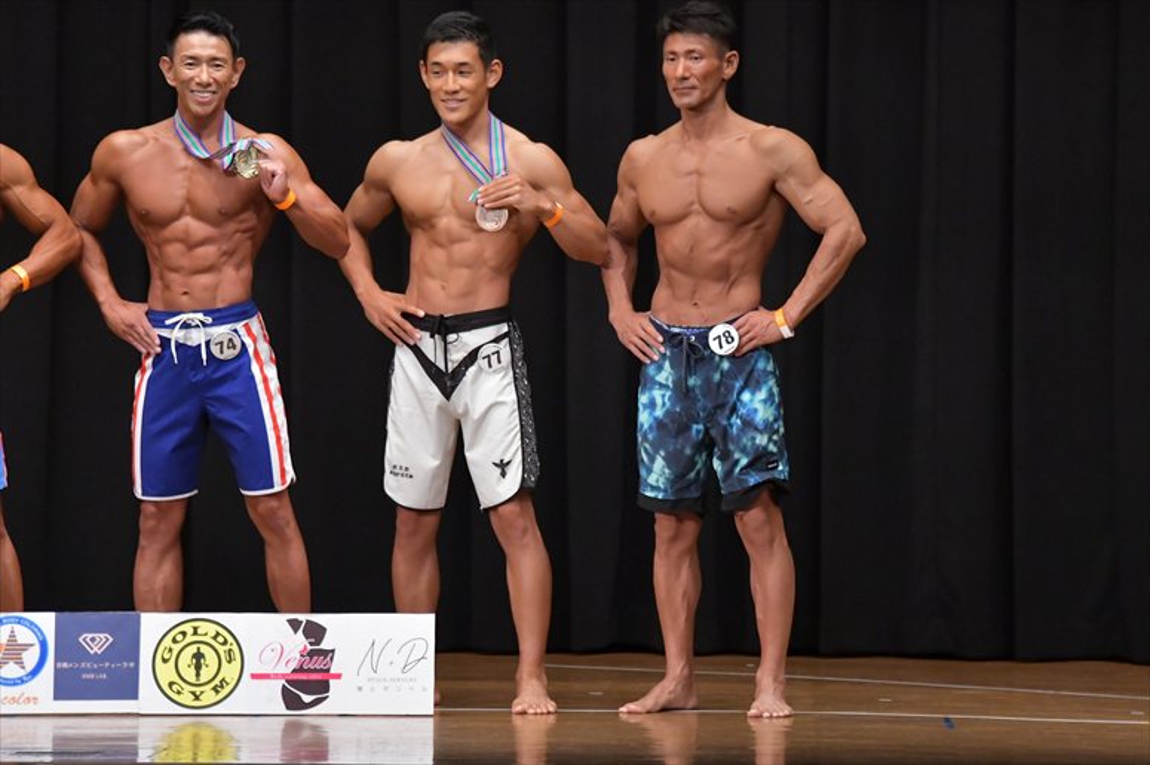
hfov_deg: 8.1
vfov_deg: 5.4
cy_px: 382
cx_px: 575
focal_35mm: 255
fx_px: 8142
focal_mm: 170
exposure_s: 1/400
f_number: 5.6
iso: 6400
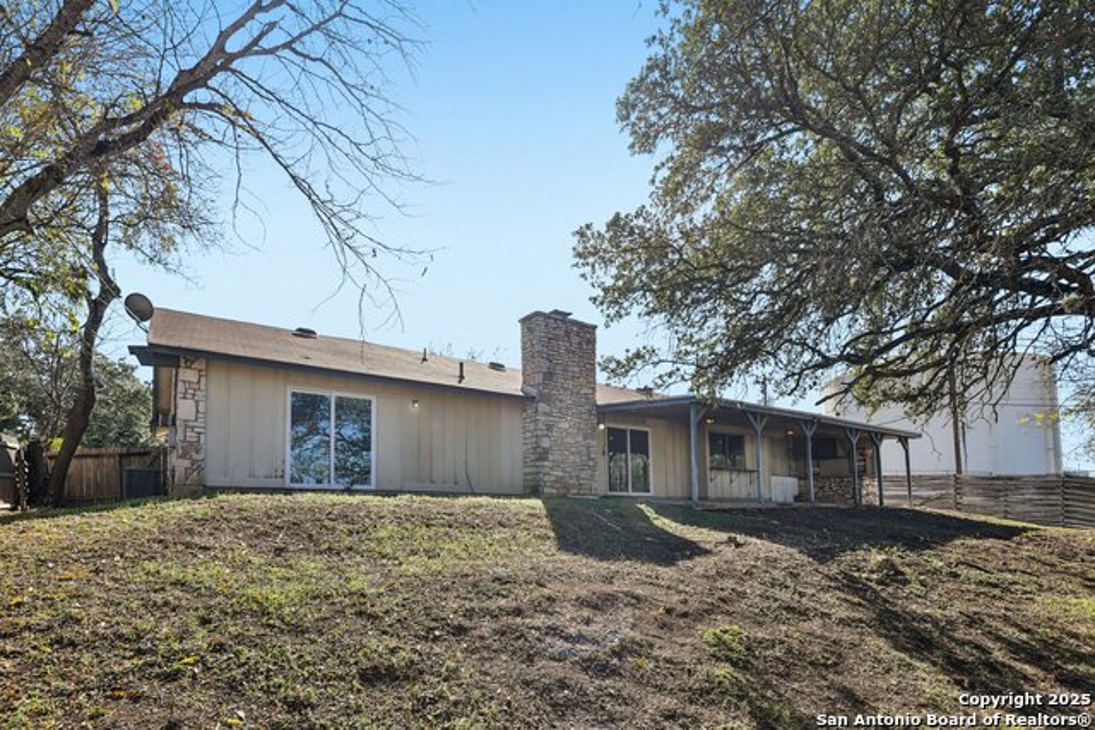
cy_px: 365
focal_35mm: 17
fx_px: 517
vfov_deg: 70.5
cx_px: 548
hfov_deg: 93.3
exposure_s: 1/320
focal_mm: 17
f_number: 8
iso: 400
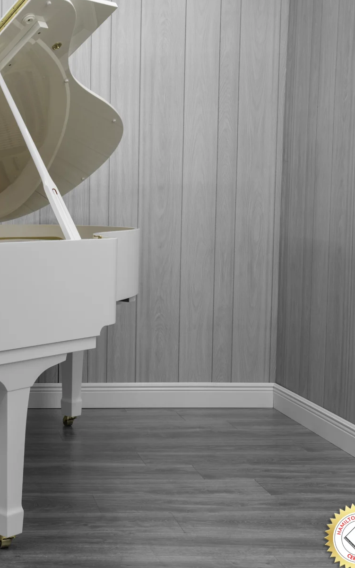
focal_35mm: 57
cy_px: 281
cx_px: -52
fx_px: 883
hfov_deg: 21.4
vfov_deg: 35.7
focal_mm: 35
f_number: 10
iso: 100
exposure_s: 1/3
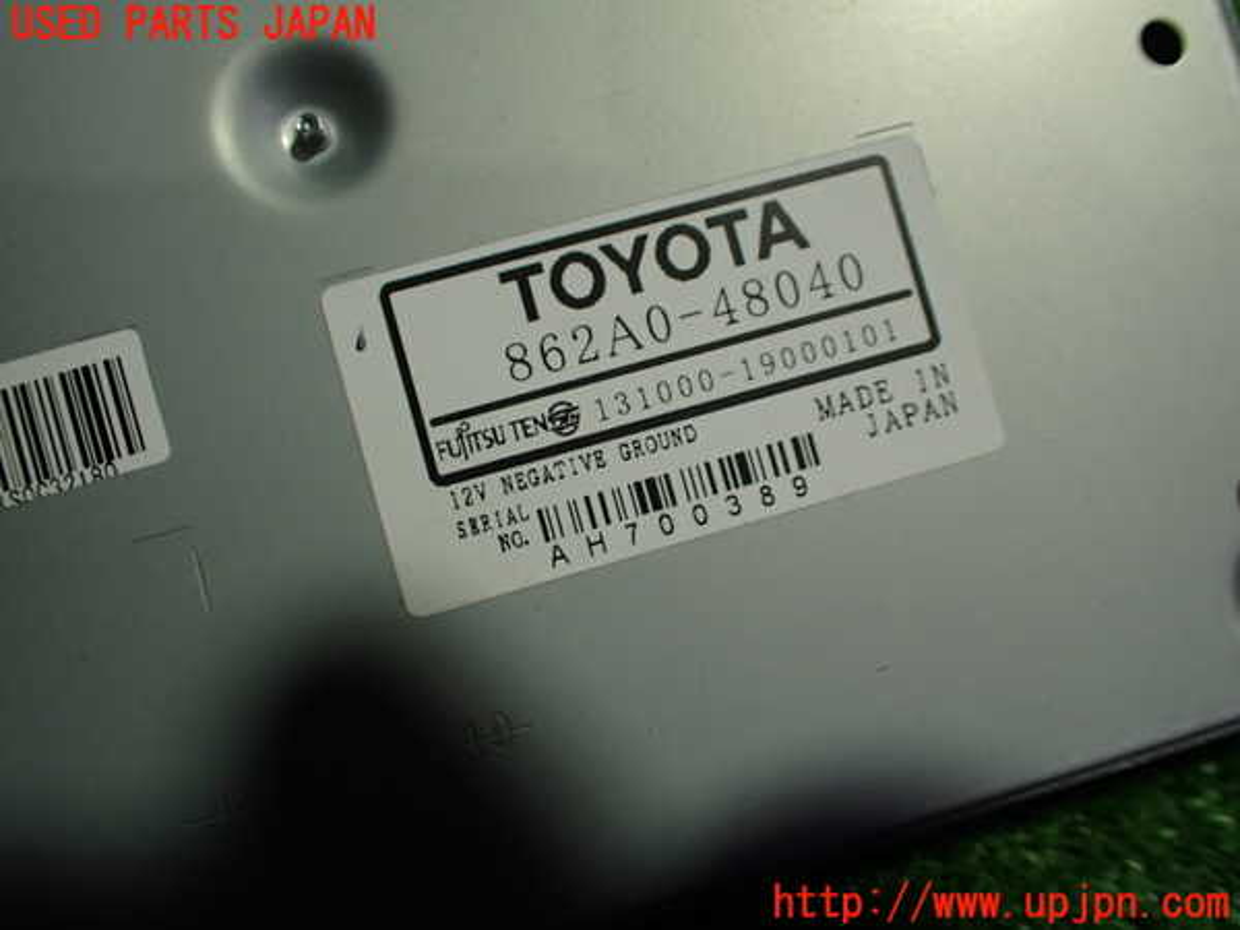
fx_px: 1075
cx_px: 620
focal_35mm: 30
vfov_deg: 46.8
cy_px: 465
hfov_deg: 60.0
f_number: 2.3
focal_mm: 5.4
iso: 200
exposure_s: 1/125
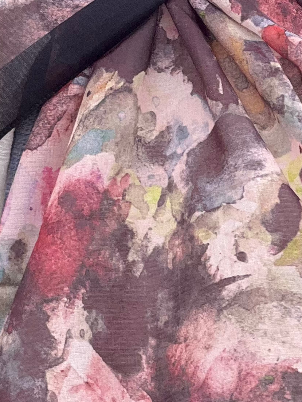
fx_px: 3268
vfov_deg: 7.0
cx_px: 175
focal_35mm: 281
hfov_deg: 5.3
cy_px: -13
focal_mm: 9
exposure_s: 1/236
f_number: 2.8
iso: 25
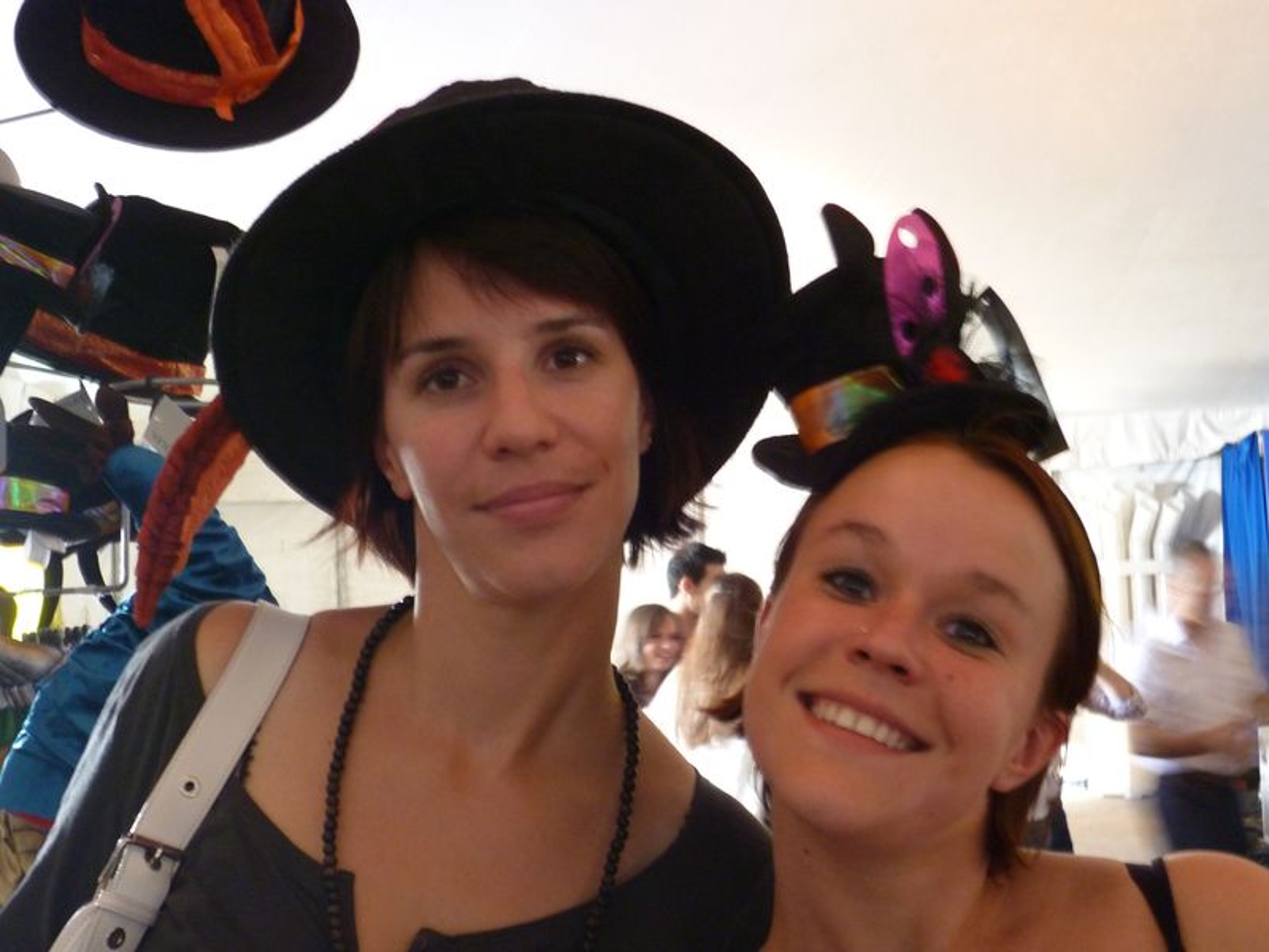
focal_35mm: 48
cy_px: 476
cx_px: 634
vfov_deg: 30.3
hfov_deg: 39.7
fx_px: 1760
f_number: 3.5
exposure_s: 1/4
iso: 400
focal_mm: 8.6
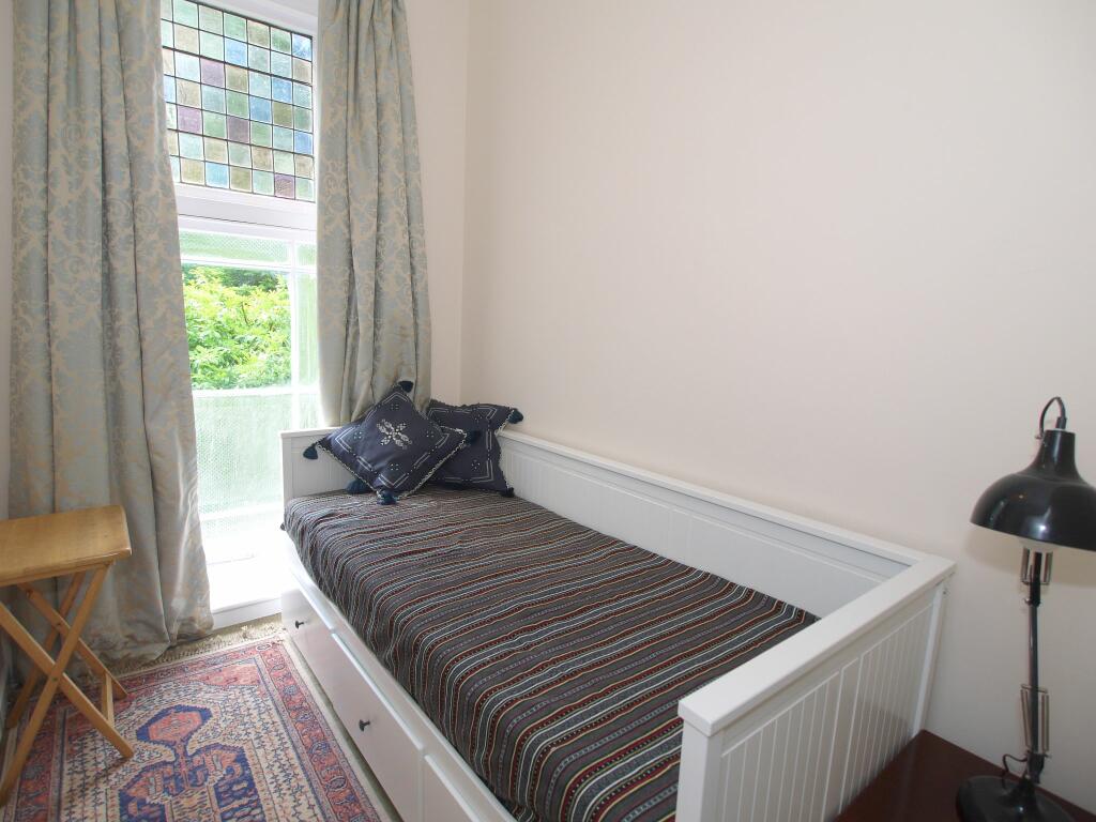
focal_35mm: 18
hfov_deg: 87.8
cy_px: 411
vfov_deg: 71.6
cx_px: 548
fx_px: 570
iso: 100
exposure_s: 1/60
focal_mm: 9
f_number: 4
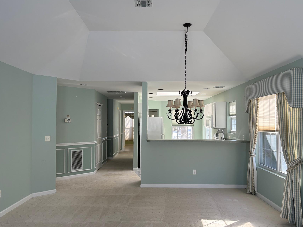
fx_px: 271
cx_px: 150
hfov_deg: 58.4
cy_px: 116
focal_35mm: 31
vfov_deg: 45.4
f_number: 1.6
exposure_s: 1/430
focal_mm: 5.96
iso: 64
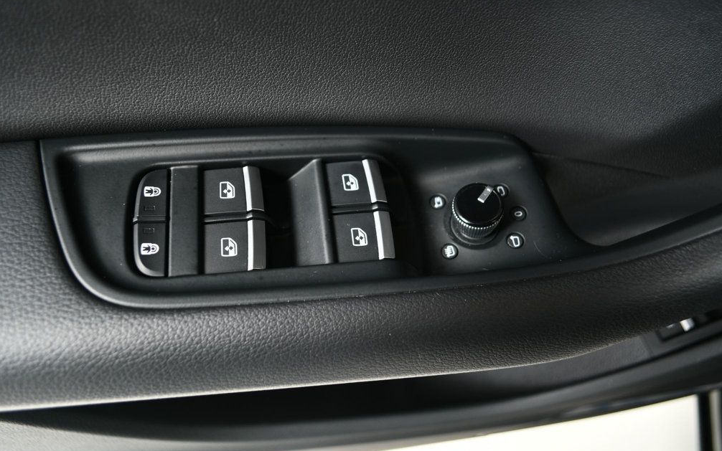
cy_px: 217
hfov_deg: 66.5
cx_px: 355
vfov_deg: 44.5
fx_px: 551
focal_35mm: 28
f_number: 3.5
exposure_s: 1/160
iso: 100
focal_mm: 18
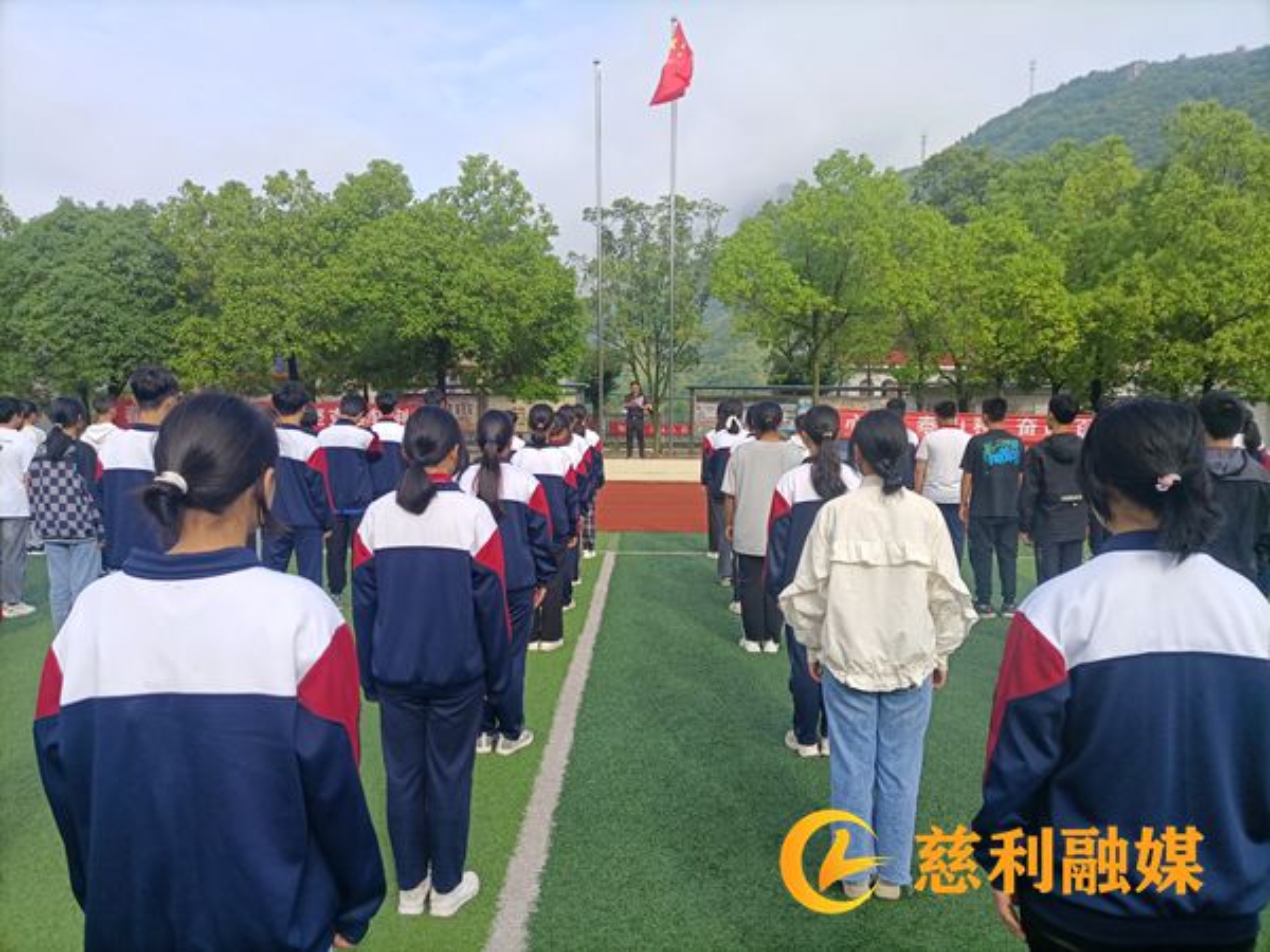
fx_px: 954
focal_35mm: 26
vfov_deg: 53.1
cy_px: 476
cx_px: 635
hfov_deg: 67.3
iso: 104
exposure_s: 1/865
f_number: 1.8
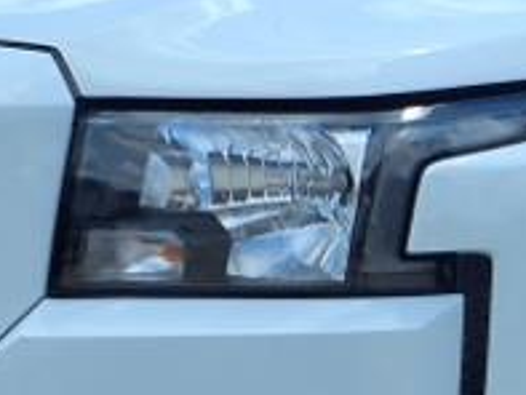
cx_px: 627
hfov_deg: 13.7
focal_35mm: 140
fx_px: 2129
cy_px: 358
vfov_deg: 10.5
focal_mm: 3.58
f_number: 1.9
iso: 40
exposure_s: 1/2000
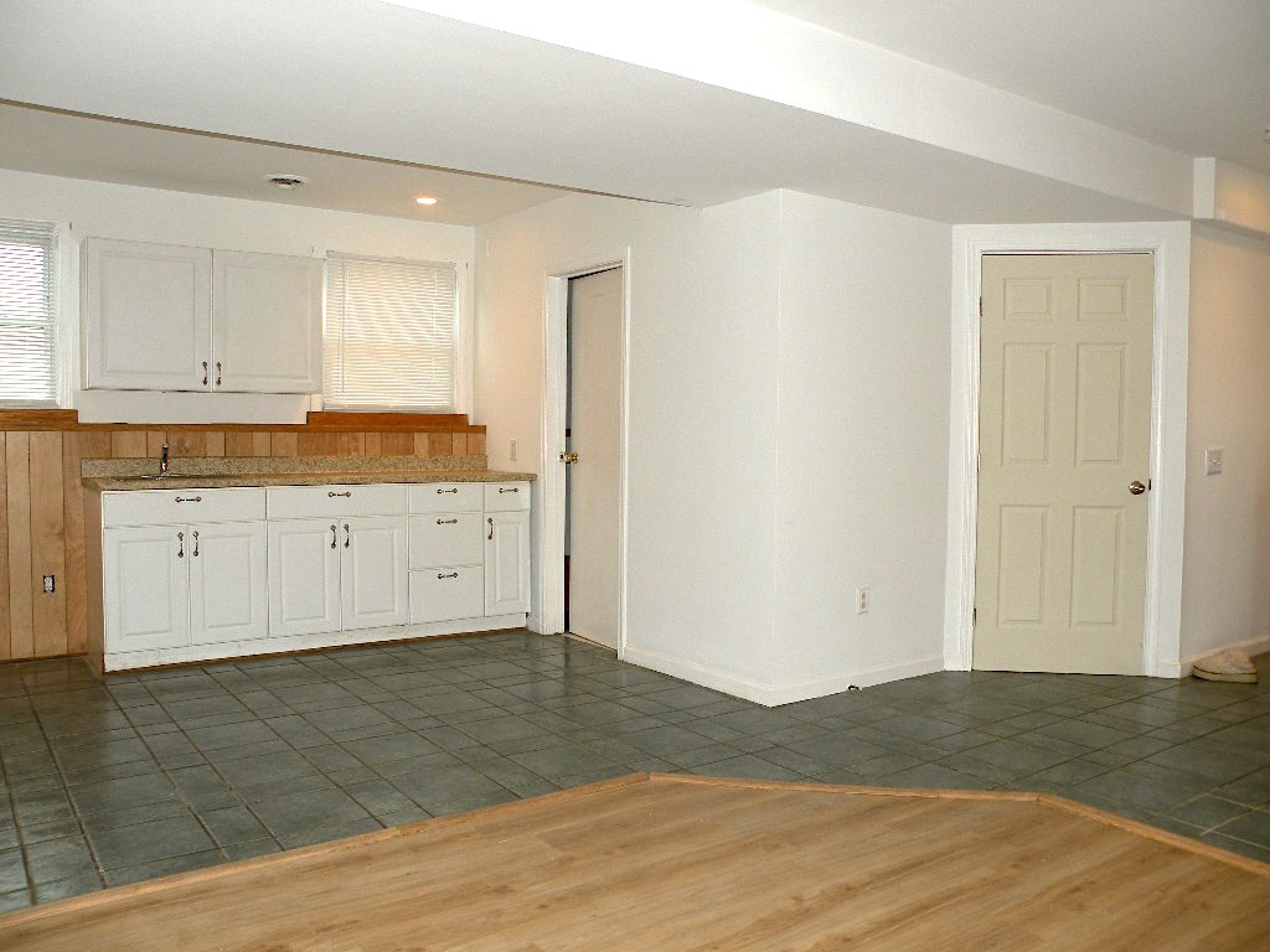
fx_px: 991
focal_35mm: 27
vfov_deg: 51.4
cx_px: 635
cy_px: 476
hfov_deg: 65.3
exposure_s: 1/30
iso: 72
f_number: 2.8
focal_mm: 4.7
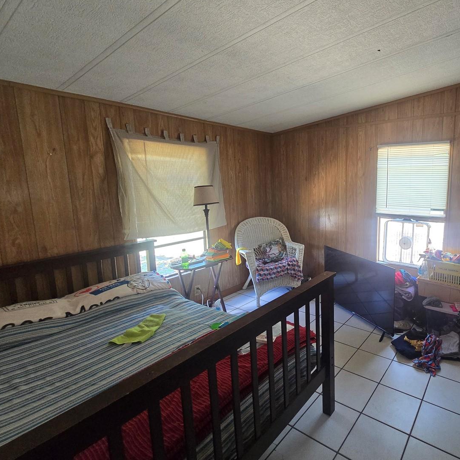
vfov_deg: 83.9
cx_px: 330
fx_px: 256
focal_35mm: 17
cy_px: 219
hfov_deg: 79.2
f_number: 2.2
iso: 400
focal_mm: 2.2
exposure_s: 1/92
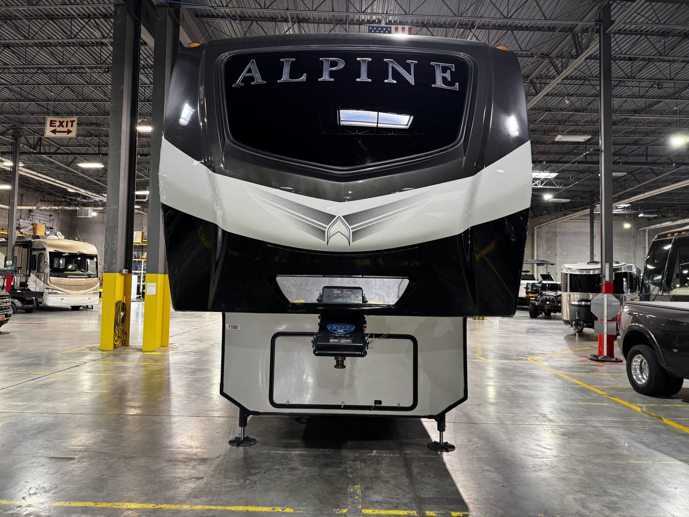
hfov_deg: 71.6
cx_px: 344
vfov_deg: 56.8
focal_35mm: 24
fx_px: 478
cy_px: 258
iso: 250
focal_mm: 6.76
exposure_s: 1/60
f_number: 1.78
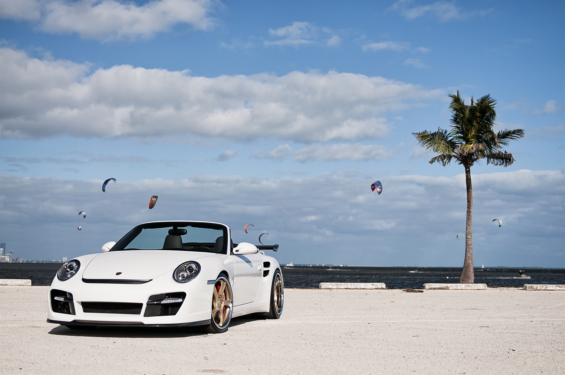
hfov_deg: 36.9
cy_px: 188
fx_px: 846
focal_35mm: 54
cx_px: 282
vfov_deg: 25.0
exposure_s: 1/2500
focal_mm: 36
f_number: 2.8
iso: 200
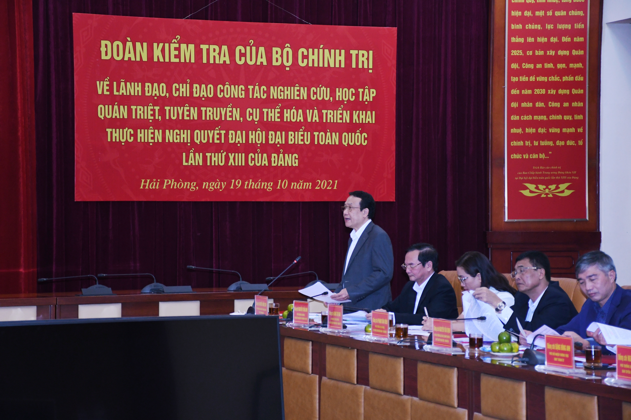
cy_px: 210
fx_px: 1735
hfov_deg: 20.6
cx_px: 316
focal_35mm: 99
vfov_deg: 13.8
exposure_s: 1/200
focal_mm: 66
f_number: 5
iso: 1600
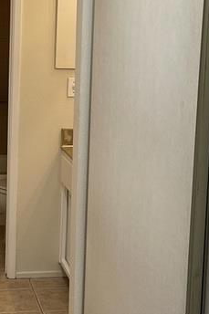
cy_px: 127
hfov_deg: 16.0
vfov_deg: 23.9
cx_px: 63
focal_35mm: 85
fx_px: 741
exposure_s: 1/120
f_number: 1.6
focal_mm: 4.2
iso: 125
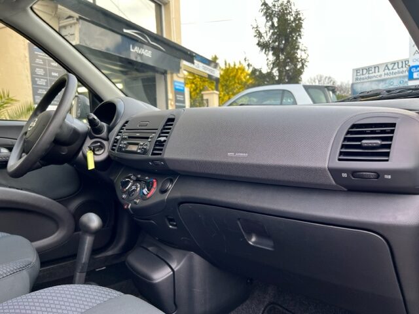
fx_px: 315
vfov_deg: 53.1
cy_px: 157
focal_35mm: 26
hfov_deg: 67.3
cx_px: 210
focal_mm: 5.7
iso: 64
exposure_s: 1/121
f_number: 1.5
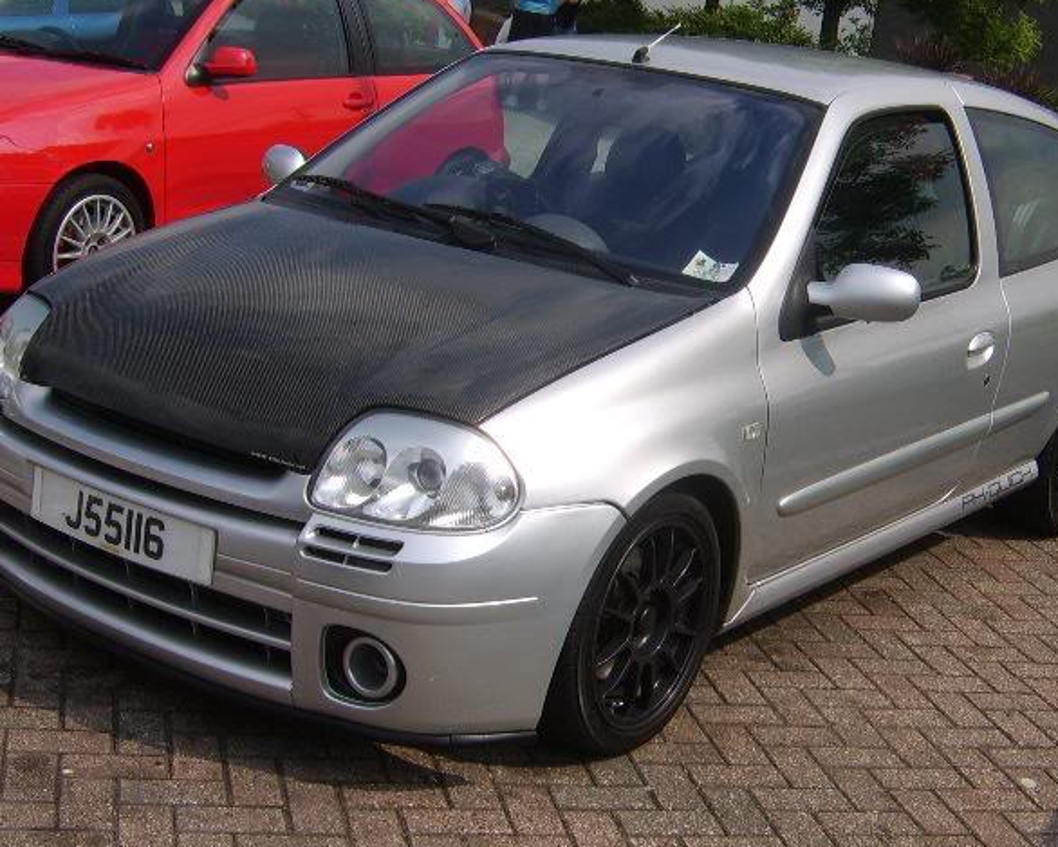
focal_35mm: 49
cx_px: 520
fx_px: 1535
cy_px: 421
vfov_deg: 30.8
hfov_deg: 38.0
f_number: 8
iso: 71
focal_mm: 11.93
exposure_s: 1/297
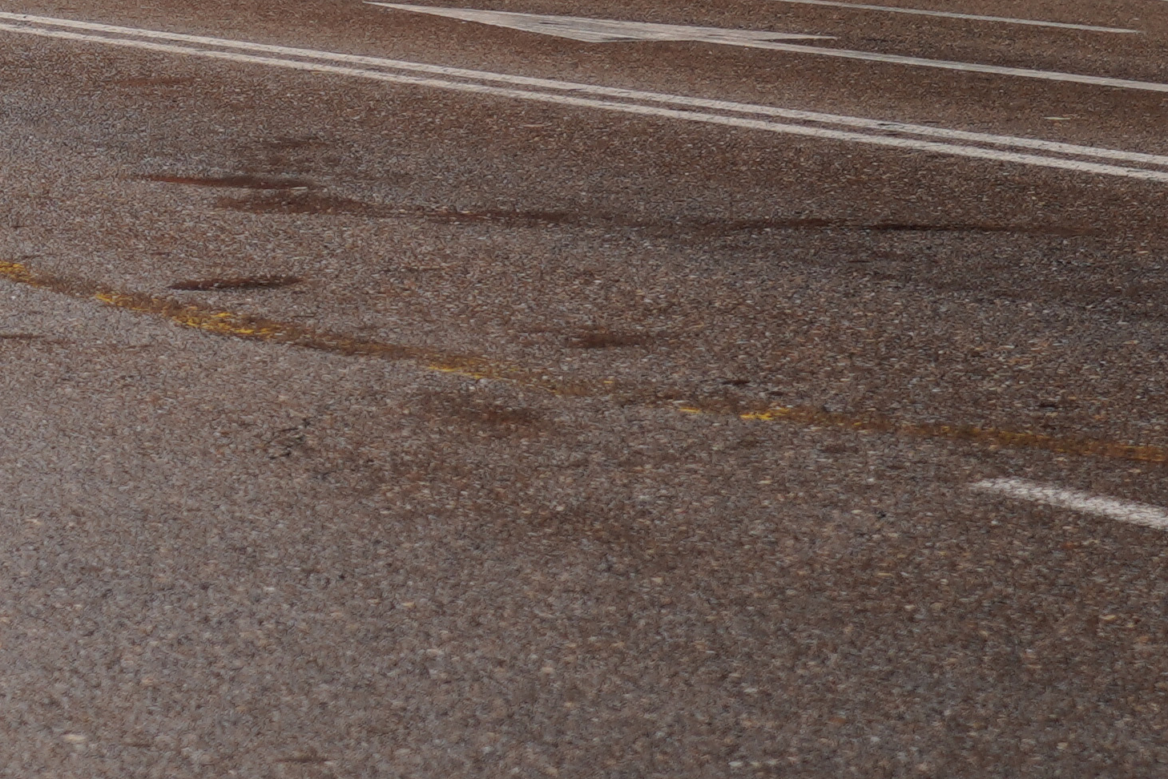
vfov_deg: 7.7
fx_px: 5742
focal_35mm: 177
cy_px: -14
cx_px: -815
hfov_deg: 11.0
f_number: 4
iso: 200
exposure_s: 1/250
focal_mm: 43
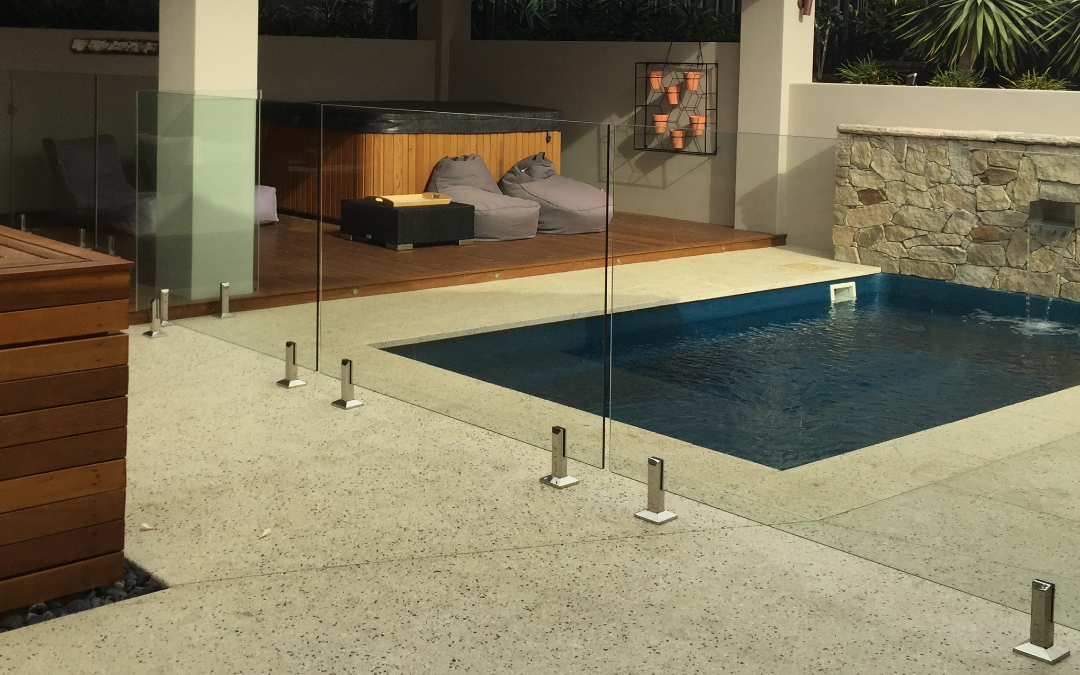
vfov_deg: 28.5
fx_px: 1295
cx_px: 363
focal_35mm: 44
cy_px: 126
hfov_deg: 44.6
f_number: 2.2
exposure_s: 1/732
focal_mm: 4.15
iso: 32
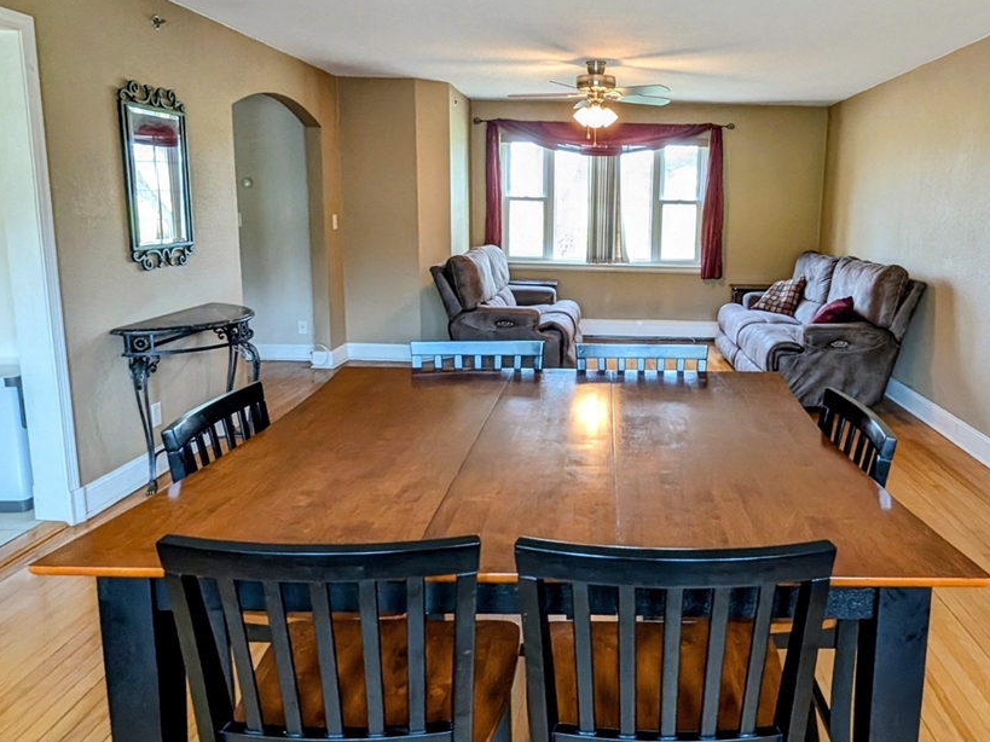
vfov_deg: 65.9
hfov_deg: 80.5
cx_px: 606
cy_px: 344
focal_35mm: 20
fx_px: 572
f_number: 2.2
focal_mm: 2.22
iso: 225
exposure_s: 1/60
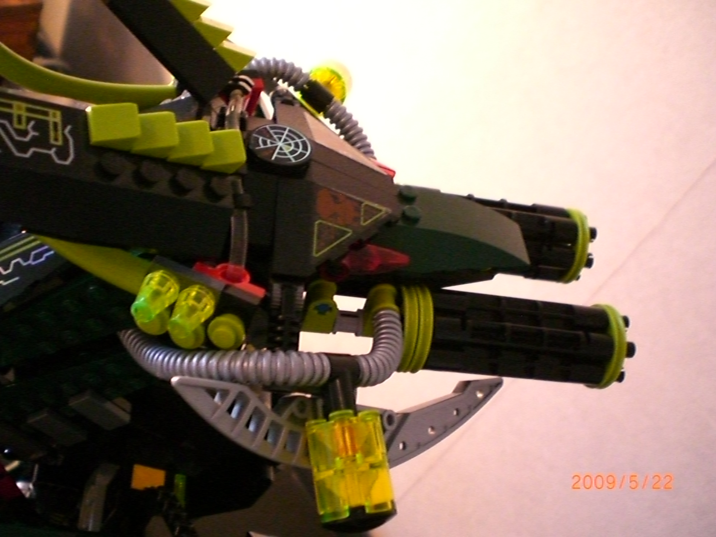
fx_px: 786
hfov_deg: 49.0
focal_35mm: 38
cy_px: 268
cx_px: 358
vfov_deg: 37.7
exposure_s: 1/30
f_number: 3.1
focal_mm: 6.3
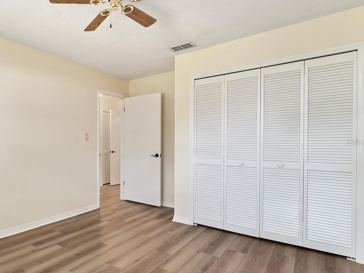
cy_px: 142
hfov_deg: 70.1
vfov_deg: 61.1
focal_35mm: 22
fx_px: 231
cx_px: 82
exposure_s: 1
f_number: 7.1
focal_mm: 14
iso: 320
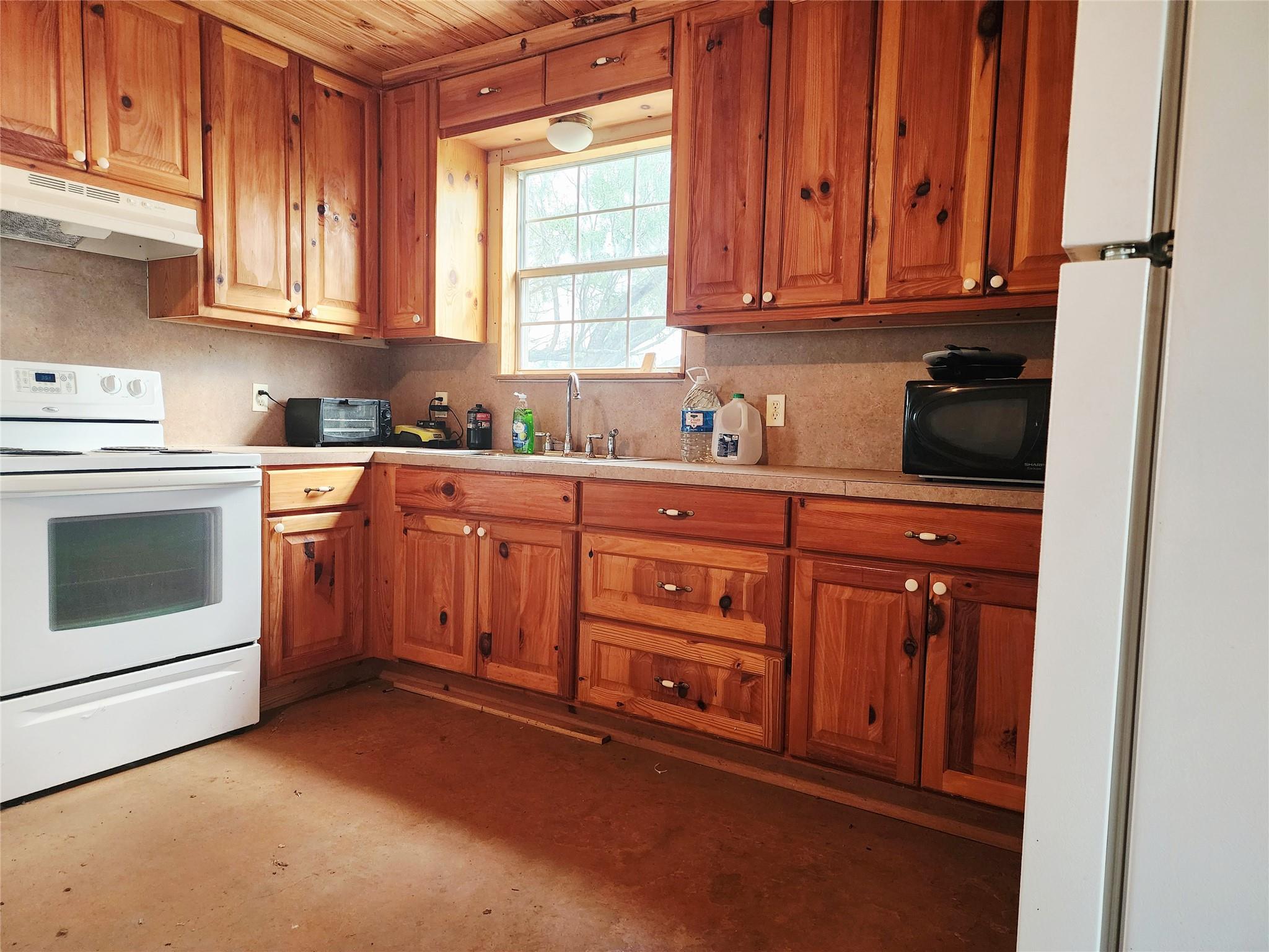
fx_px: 843
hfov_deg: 73.9
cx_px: 634
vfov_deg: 58.9
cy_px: 476
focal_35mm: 23
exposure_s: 1/120
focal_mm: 6.4
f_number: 1.8
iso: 400
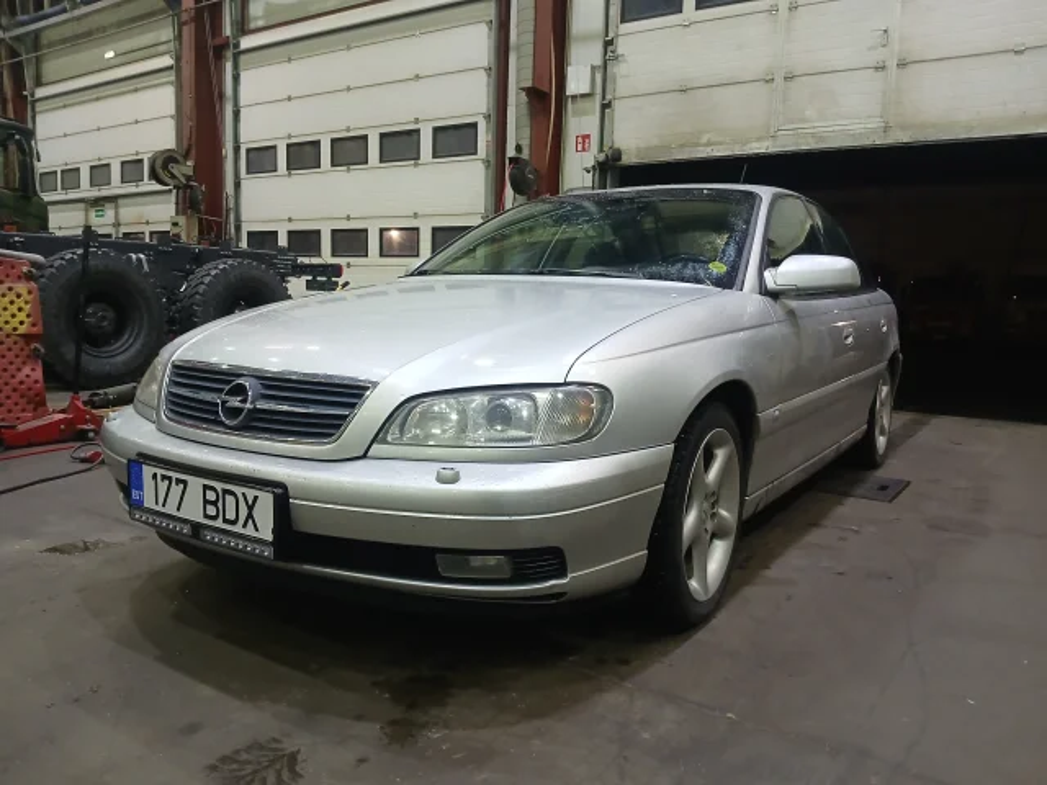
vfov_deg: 53.1
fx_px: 786
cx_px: 524
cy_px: 392
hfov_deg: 67.3
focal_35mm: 26
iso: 250
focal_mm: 3.98
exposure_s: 1/50
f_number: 1.8
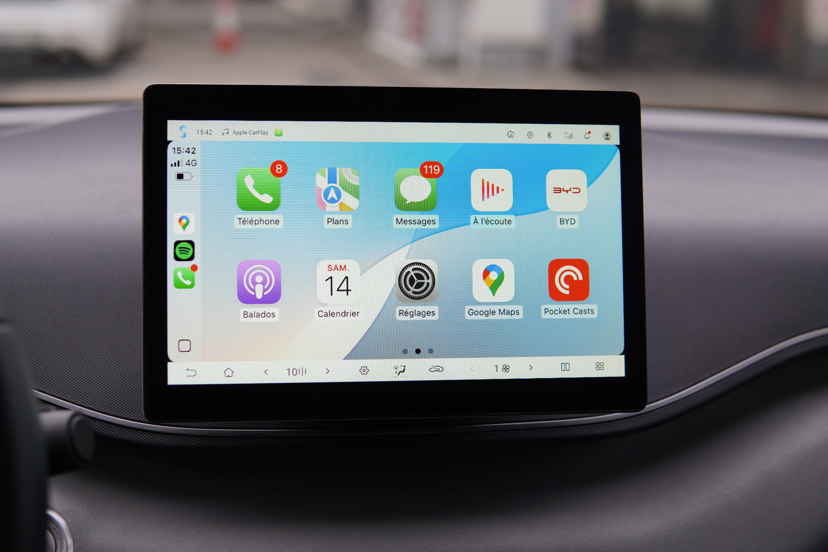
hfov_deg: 43.6
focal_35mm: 45
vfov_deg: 29.8
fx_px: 1035
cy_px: 276
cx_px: 414
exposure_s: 1/400
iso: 250
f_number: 2.5
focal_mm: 30
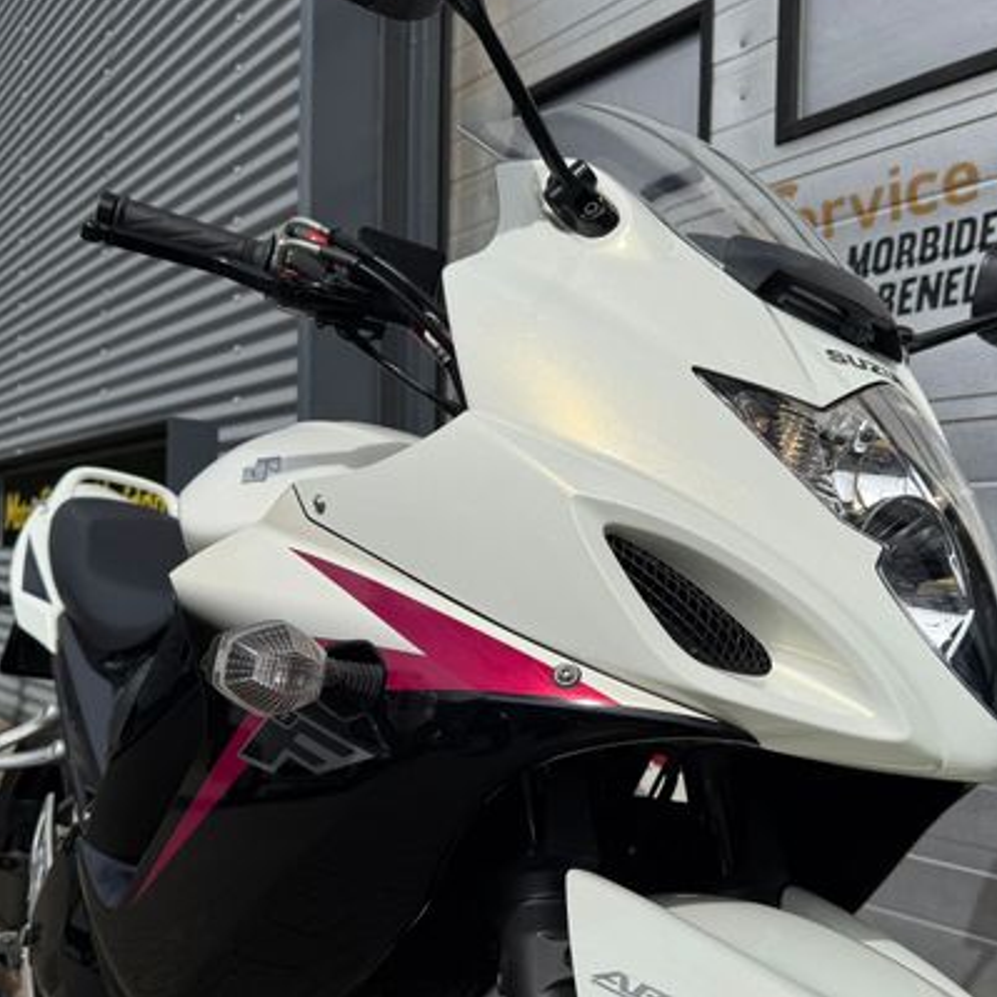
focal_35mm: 34
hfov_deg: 48.4
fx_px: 1108
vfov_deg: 48.3
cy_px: 560
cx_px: 517
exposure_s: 1/14286
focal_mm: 6.76
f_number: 1.78
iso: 80
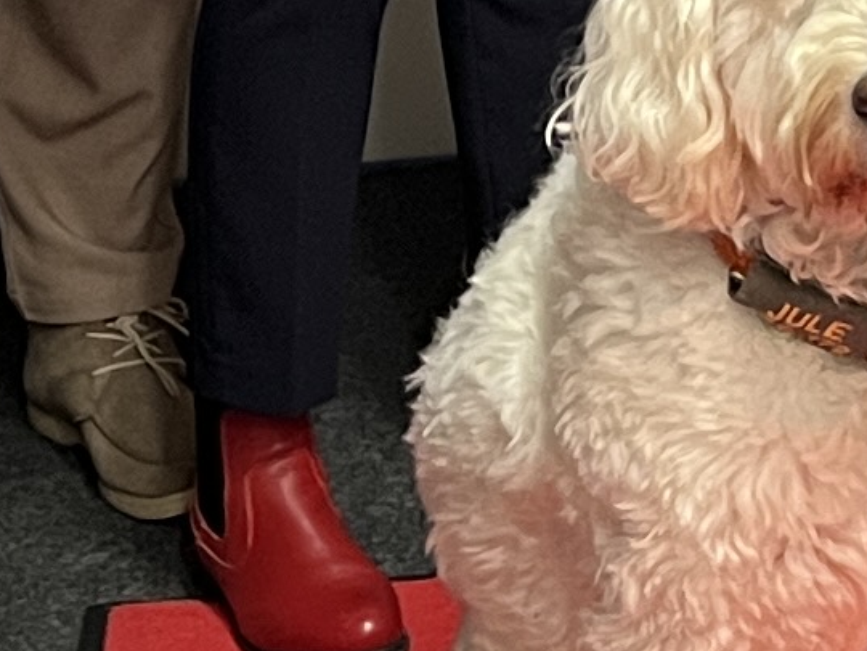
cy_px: -582
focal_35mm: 194
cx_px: 1453
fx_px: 4859
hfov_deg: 9.8
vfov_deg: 7.4
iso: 320
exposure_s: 1/50
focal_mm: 5.1
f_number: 1.6
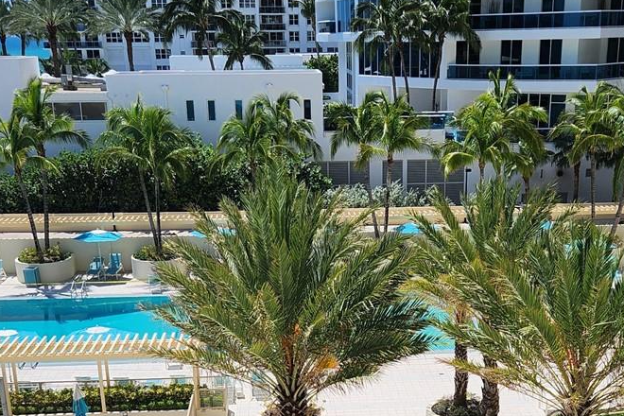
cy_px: 433
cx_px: 343
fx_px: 1005
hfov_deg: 34.5
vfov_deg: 22.3
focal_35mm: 58
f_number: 1.8
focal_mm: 5.4
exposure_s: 1/2969
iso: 20
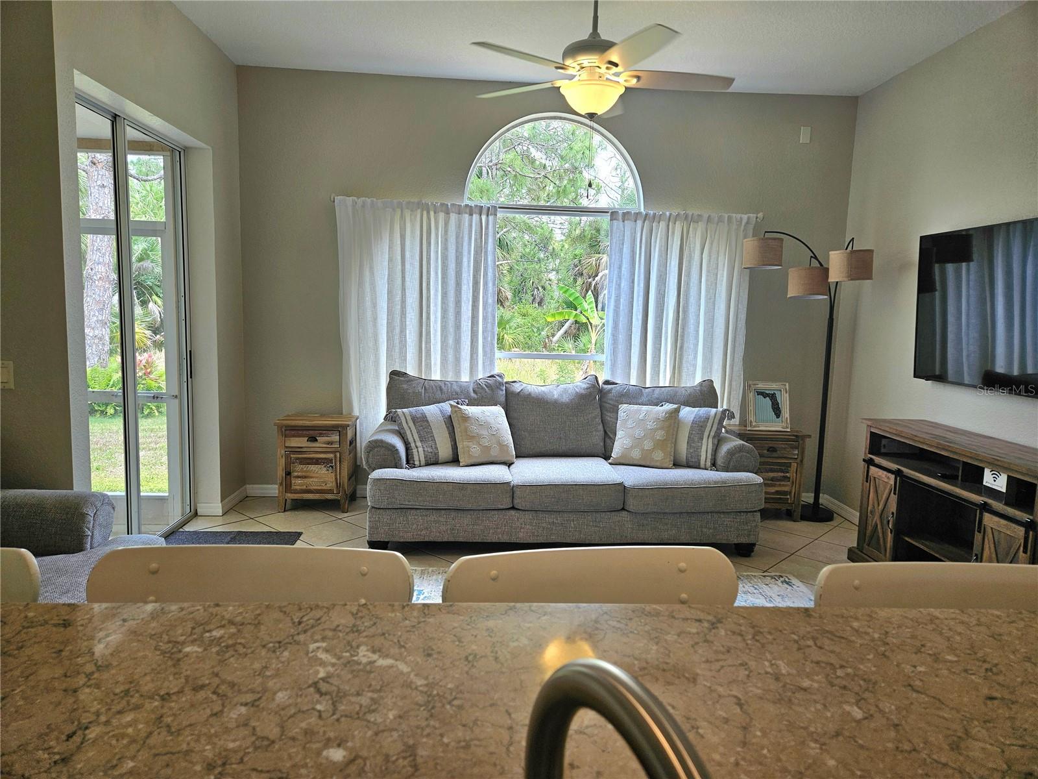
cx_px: 519
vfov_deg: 58.9
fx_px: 690
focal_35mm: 23
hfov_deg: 73.9
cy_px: 390
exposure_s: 1/120
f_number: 1.8
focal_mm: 5.4
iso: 32
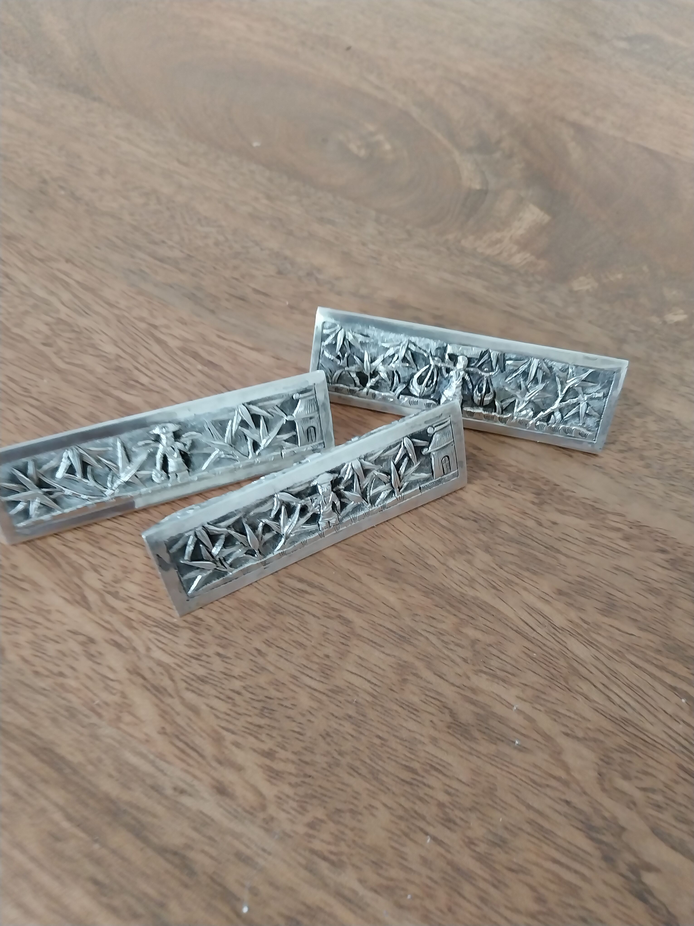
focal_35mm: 26
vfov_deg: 67.3
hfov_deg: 53.1
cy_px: 463
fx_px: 695
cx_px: 347
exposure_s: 1/50
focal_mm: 4
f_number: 1.8
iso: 320
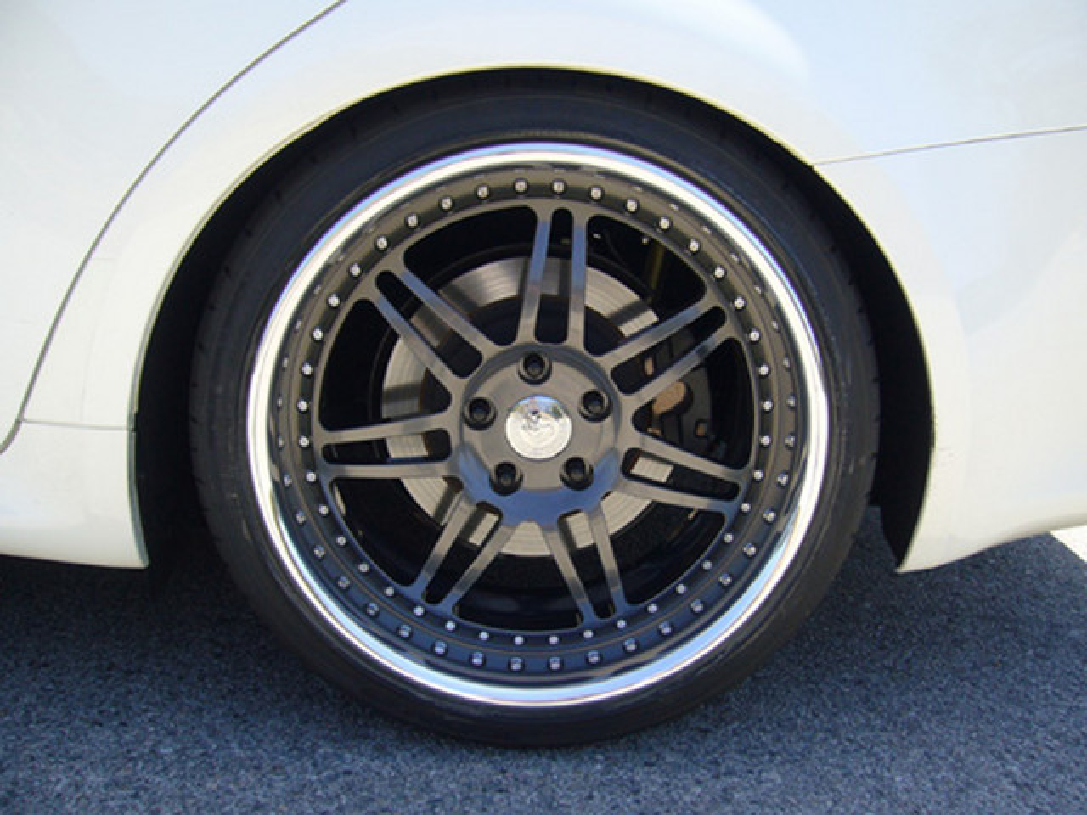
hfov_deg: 51.4
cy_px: 408
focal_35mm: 36
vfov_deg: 39.7
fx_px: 1130
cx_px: 544
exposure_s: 1/125
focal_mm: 6
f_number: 5.7
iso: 80
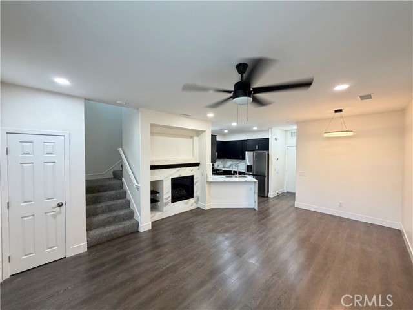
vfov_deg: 85.7
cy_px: 155
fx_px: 167
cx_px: 206
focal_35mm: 14
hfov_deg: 102.1
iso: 400
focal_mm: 2.22
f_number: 2.2
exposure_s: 1/60
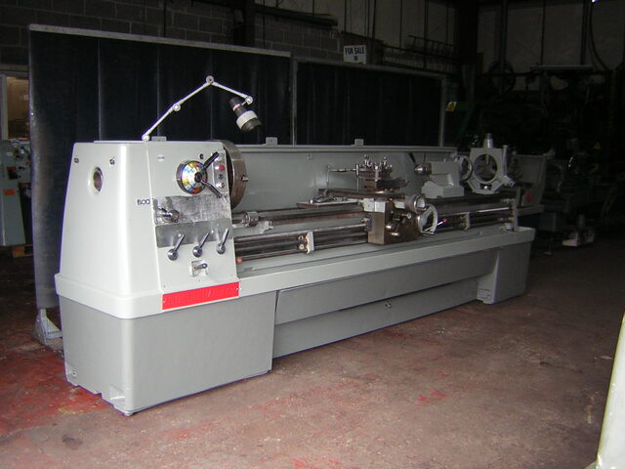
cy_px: 234
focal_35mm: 36
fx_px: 650
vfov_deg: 39.7
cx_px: 312
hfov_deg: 51.4
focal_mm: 4.7
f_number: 2.6
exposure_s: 1/30
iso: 68
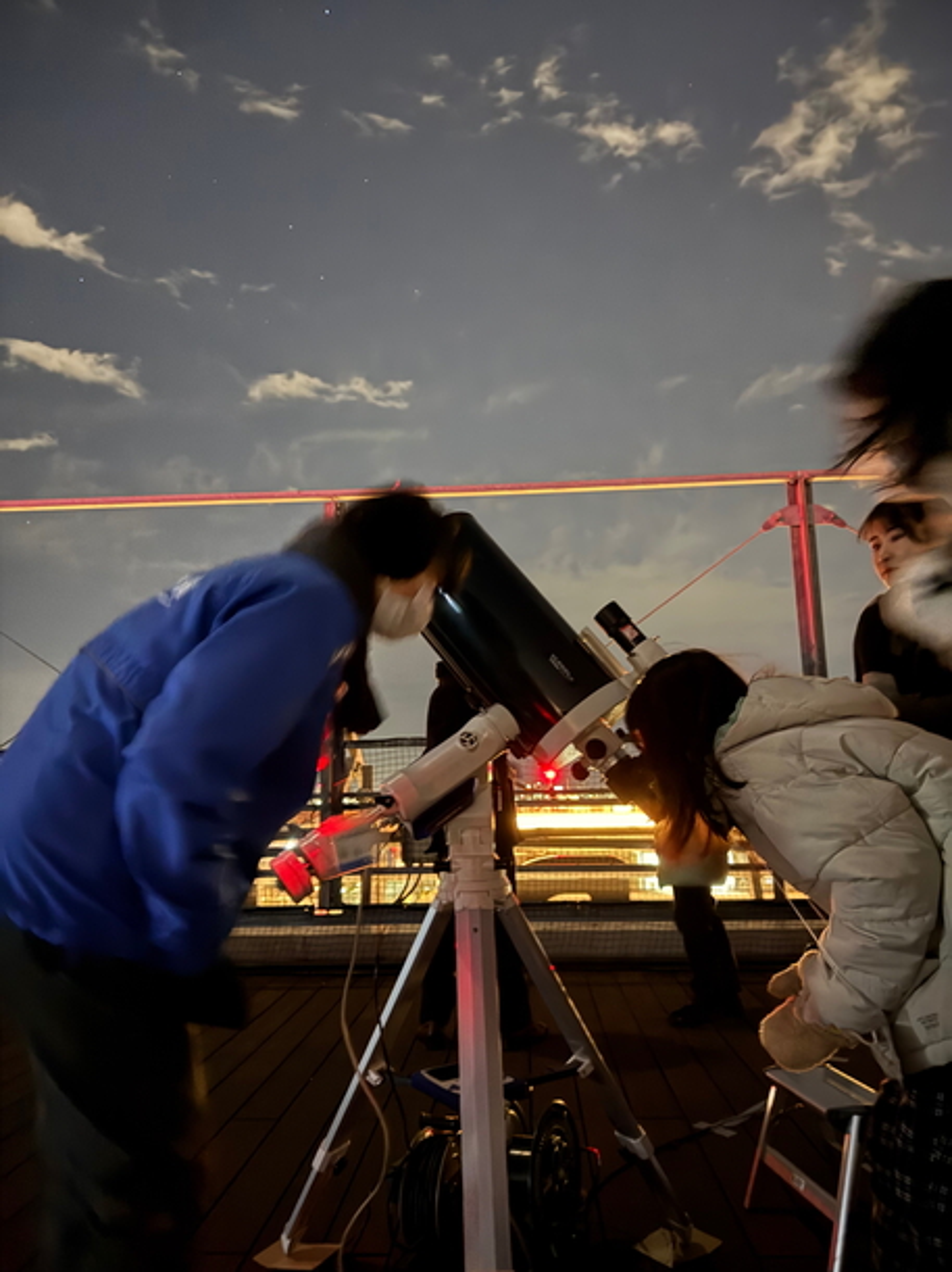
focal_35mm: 24
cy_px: 636
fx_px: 881
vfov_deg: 71.6
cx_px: 476
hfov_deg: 56.8
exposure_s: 1/5
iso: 4000
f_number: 1.78
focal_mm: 6.76
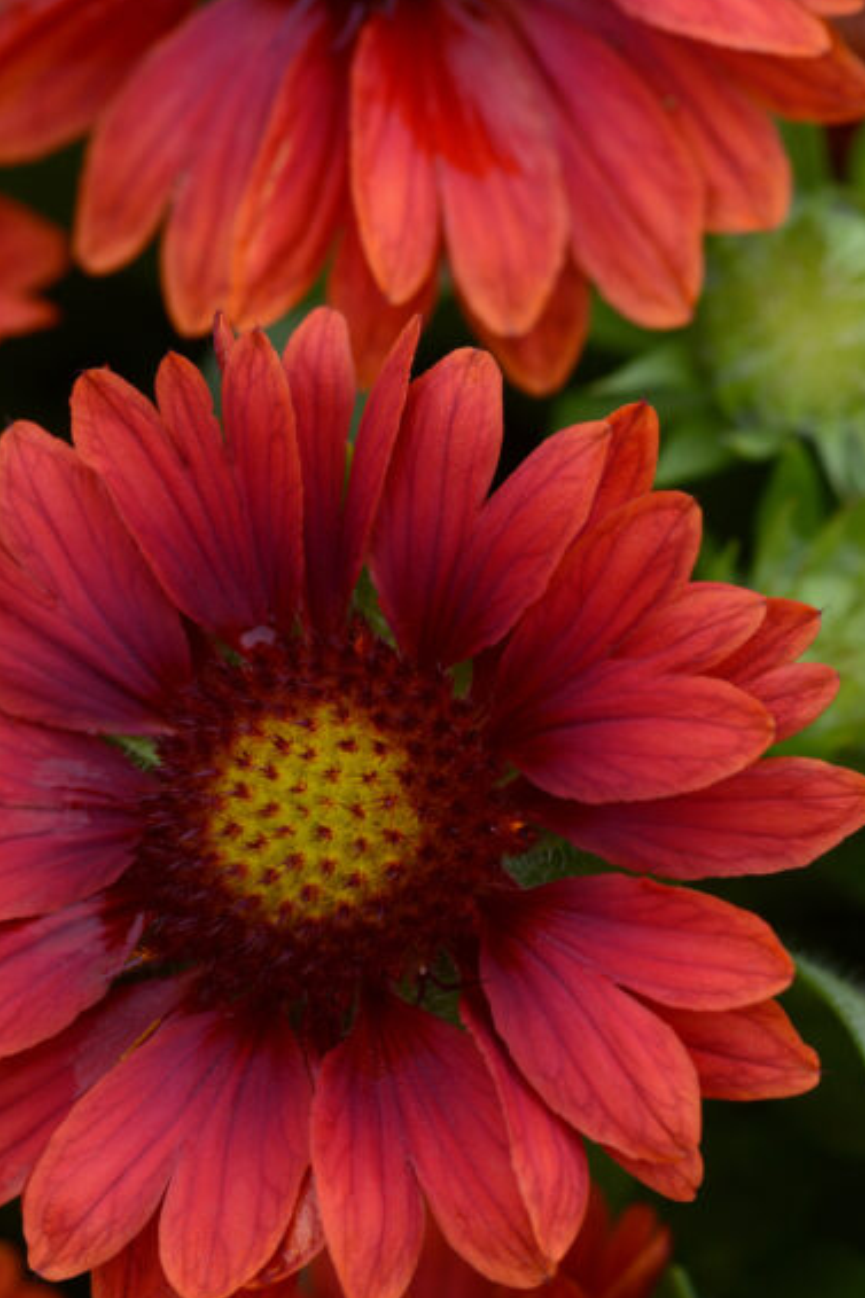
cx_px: 357
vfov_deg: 10.8
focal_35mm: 190
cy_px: 828
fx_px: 6852
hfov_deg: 7.2
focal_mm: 105
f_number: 11
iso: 200
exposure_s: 1/100
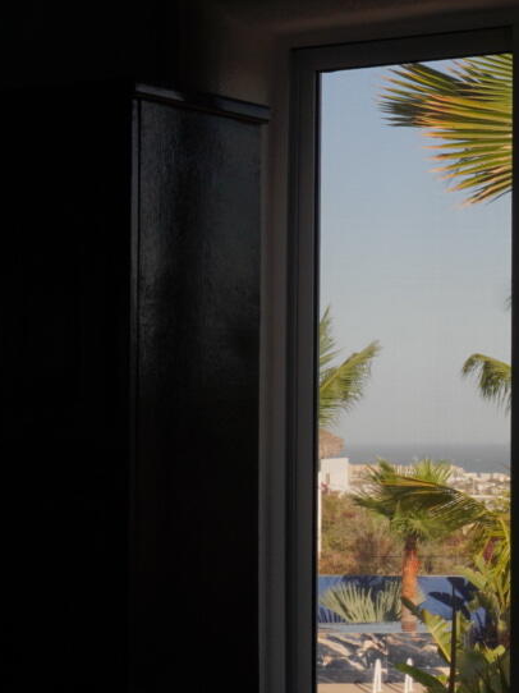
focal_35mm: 90
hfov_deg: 15.0
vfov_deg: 21.7
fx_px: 1809
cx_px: 800
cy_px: 352
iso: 100
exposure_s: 1/200
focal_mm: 21
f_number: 10
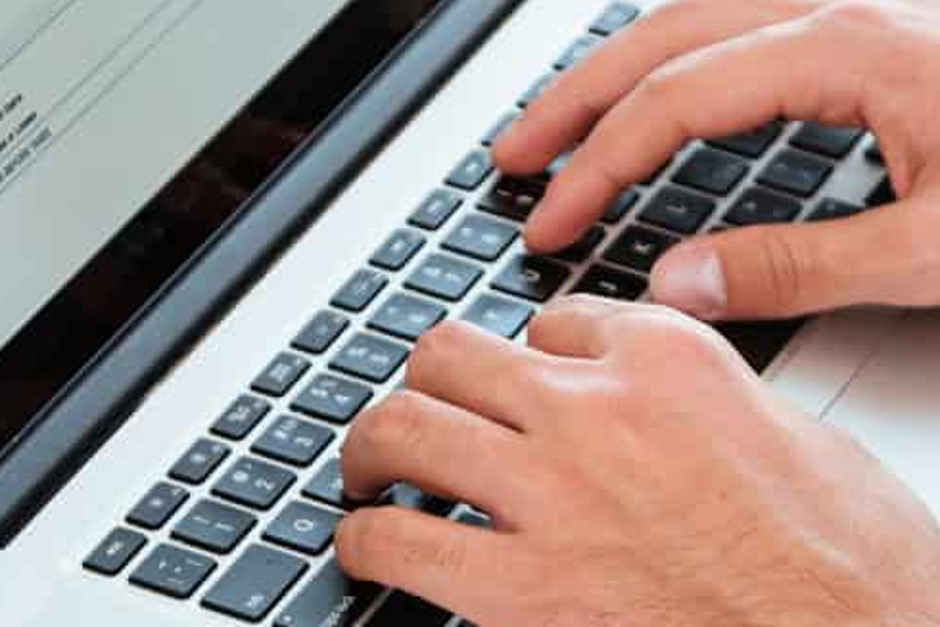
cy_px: 235
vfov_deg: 4.8
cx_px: 681
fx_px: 7470
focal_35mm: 286
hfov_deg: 7.2
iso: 320
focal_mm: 70
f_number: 3.2
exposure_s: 1/125
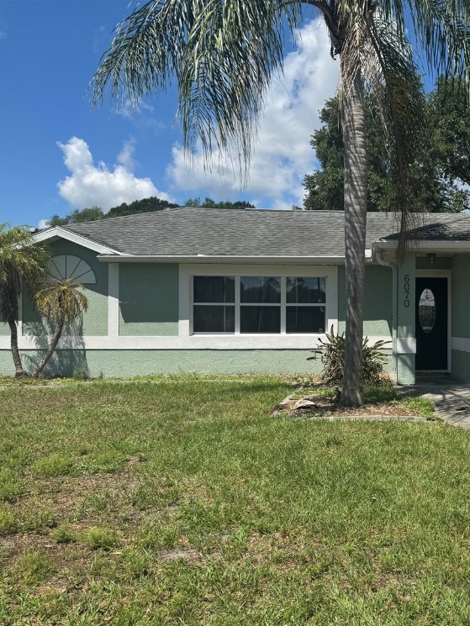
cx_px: 398
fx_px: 597
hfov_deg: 40.6
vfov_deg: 55.3
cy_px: 322
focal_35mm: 33
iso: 80
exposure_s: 1/4950
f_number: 1.78
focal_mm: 6.76
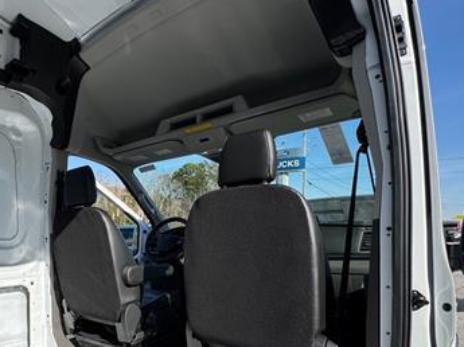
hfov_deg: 63.3
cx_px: 114
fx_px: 348
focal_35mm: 26
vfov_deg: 51.5
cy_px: 245
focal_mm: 2.22
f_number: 2.2
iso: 50
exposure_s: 1/1048
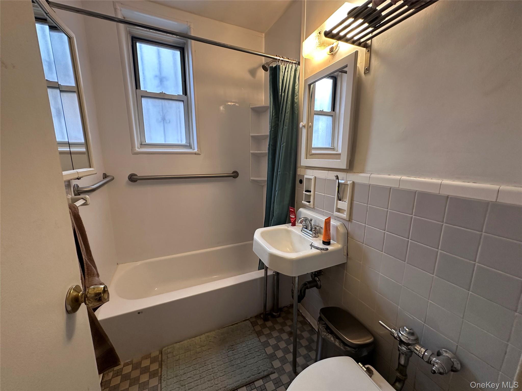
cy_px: 196
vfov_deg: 85.7
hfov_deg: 102.1
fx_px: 211
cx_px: 261
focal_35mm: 14
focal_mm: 2.22
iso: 200
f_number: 2.2
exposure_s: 1/60
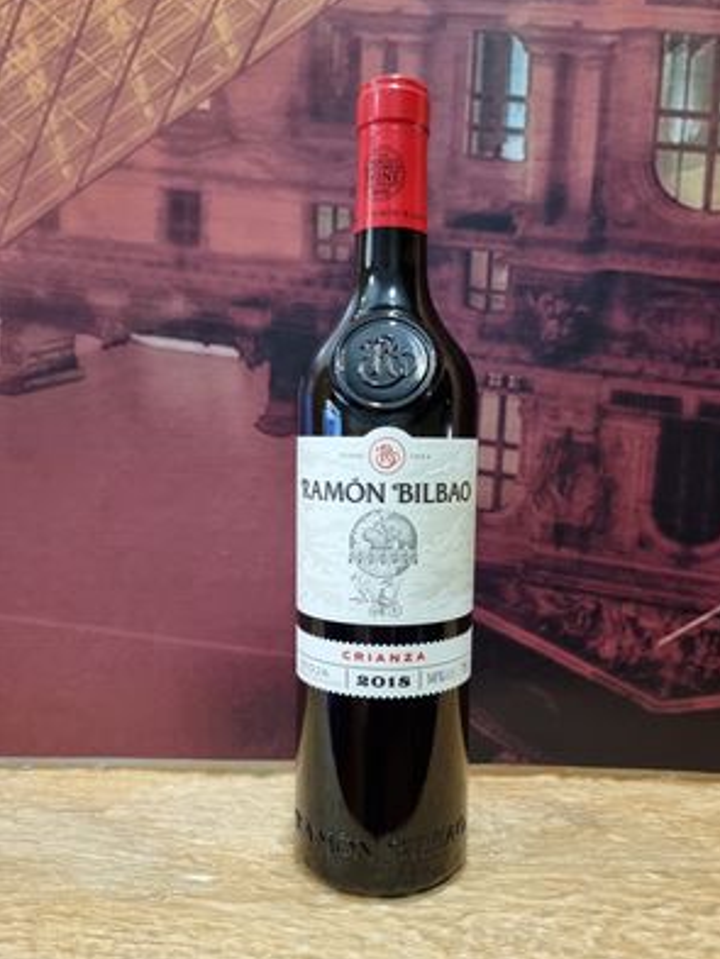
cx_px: 388
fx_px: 721
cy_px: 486
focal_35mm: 26
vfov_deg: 67.3
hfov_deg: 53.0
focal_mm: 6.7
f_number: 1.8
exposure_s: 1/50
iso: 400
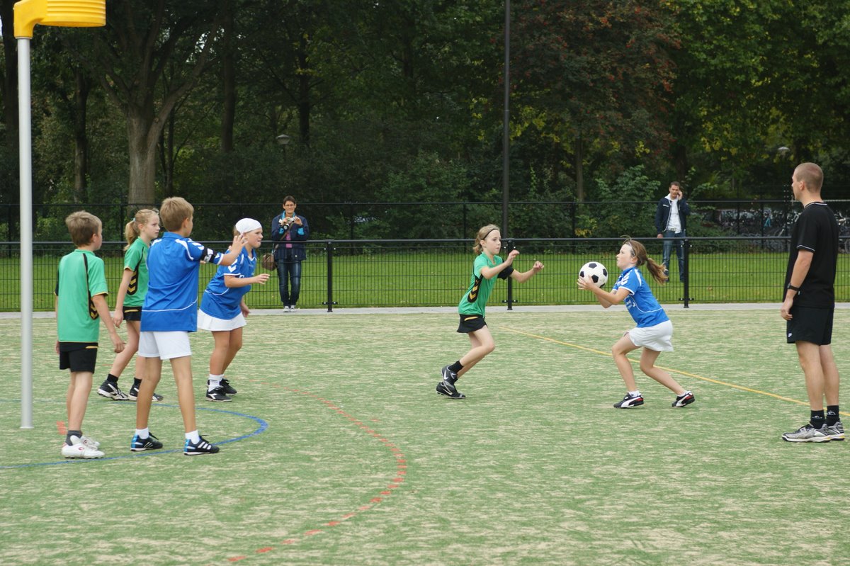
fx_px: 2478
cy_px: 283
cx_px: 425
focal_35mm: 105
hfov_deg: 19.5
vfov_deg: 13.0
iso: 200
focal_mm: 70
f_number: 5
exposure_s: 1/400
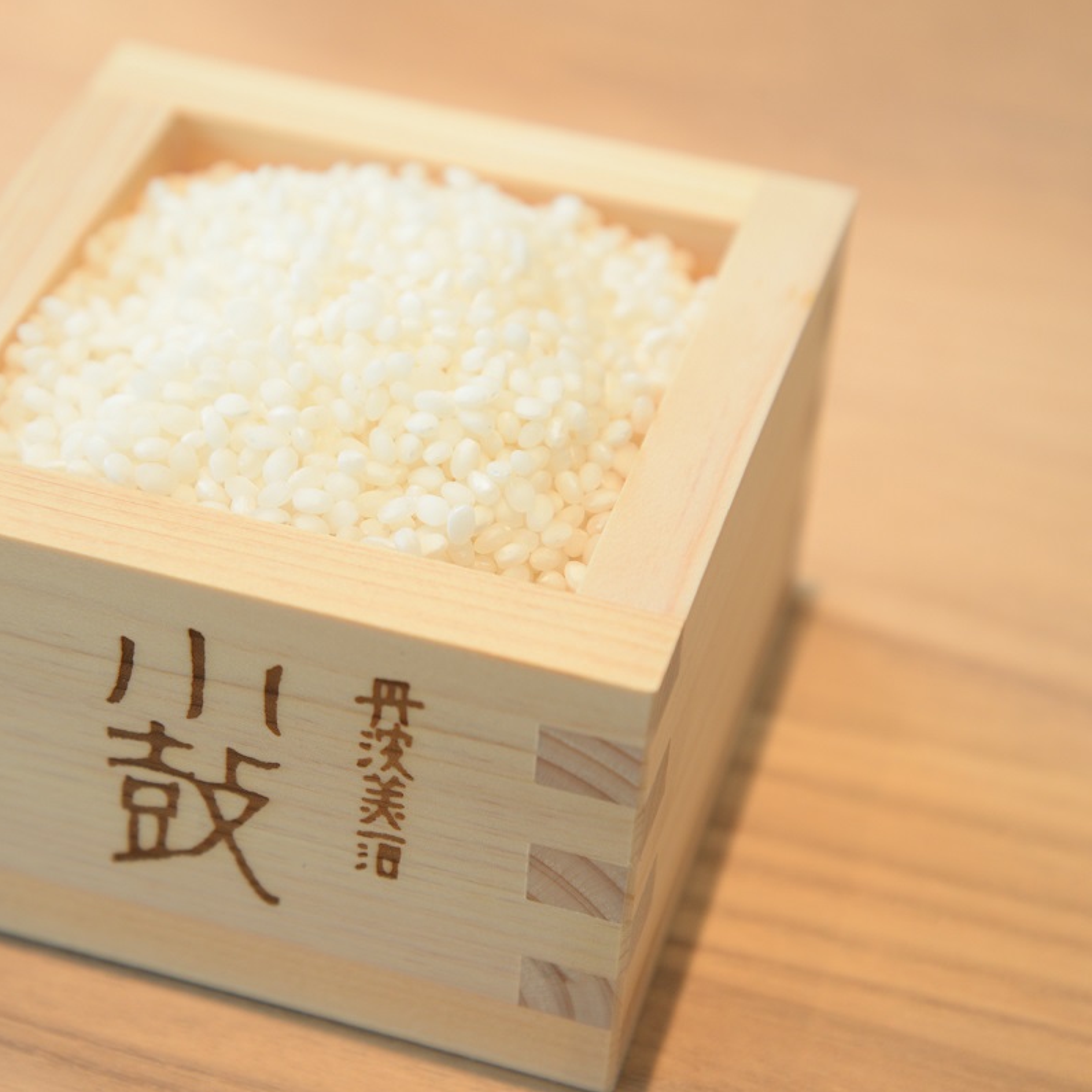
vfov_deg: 16.0
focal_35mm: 109
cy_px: 544
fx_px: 3890
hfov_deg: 16.0
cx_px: 401
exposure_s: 1/60
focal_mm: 85
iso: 500
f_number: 6.3
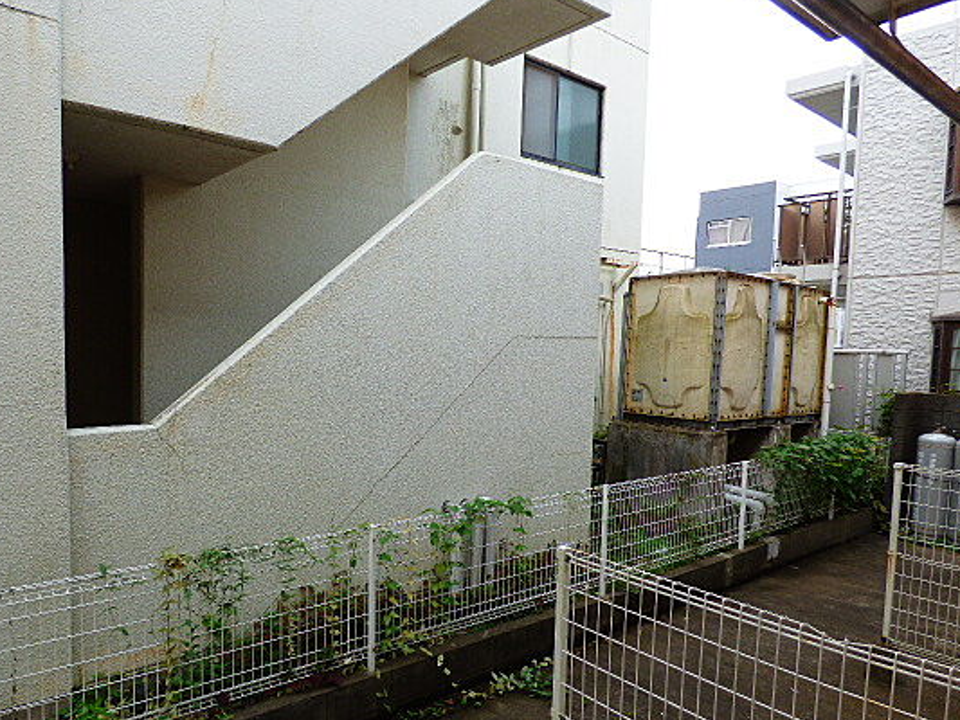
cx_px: 409
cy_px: 405
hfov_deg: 71.2
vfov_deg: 56.7
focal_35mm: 24
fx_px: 666
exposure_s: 1/500
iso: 100
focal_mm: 3.58
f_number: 2.8
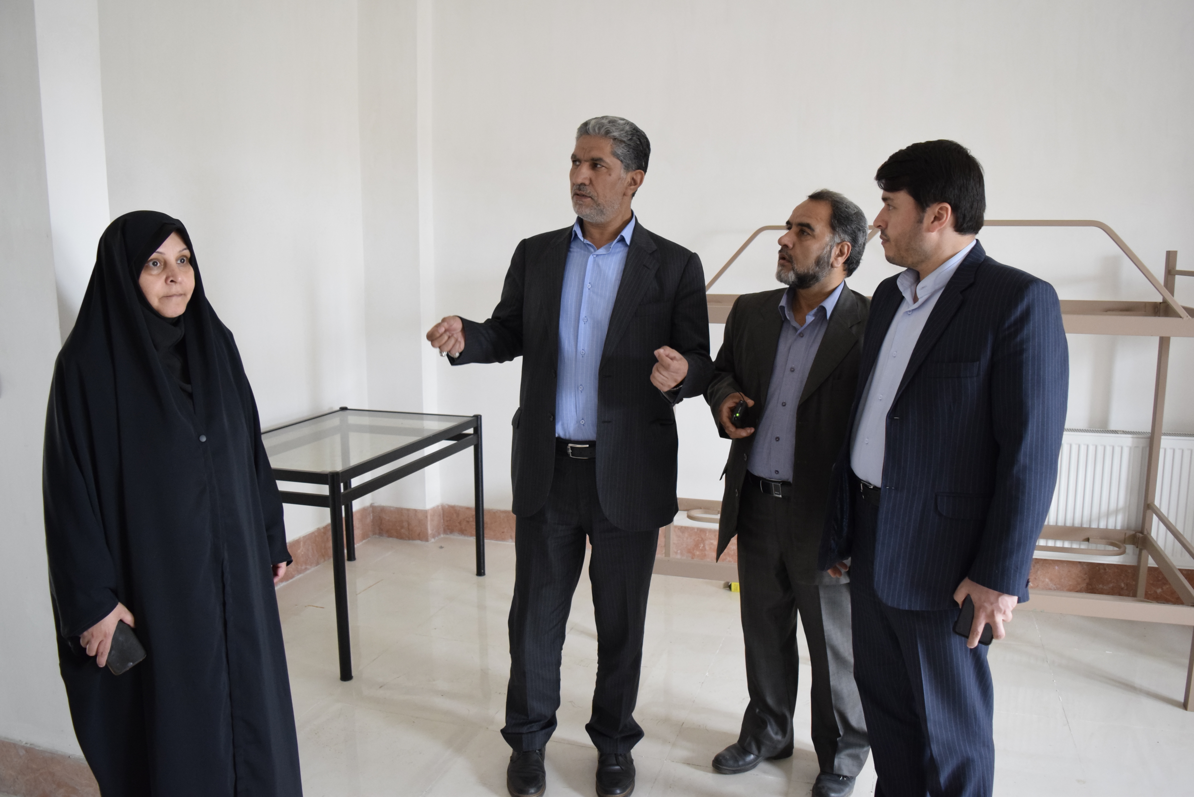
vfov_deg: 48.0
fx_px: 896
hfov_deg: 67.4
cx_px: 597
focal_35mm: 27
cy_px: 398
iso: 2000
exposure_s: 1/80
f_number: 3.5
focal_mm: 18
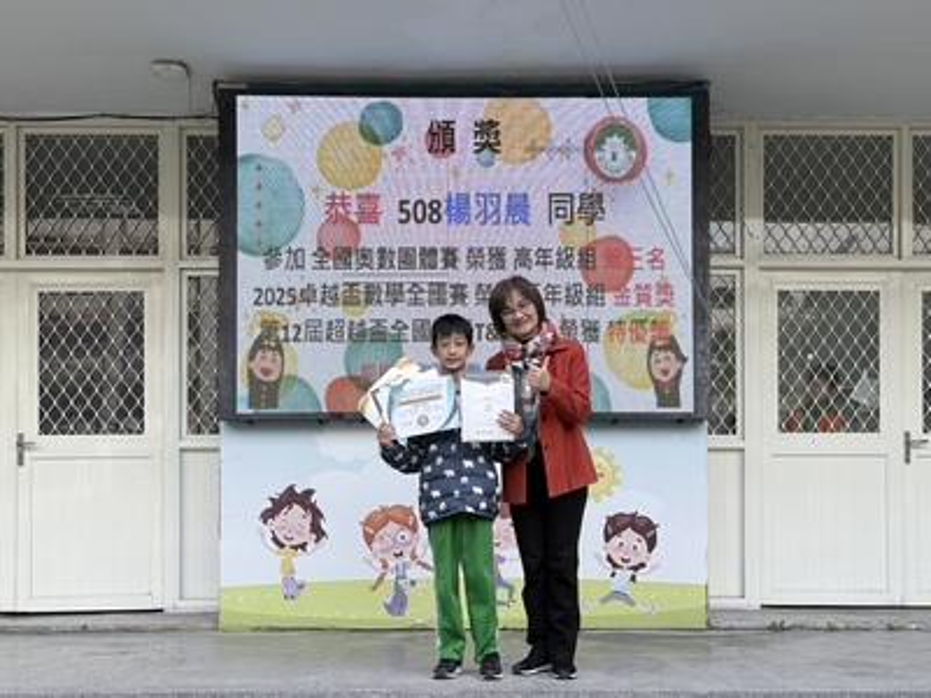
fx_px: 699
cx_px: 466
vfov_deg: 53.1
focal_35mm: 26
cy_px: 349
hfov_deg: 67.3
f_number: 1.6
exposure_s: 1/478
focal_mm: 5.96
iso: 64
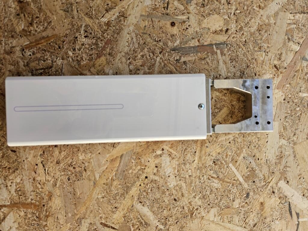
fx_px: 205
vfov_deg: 58.9
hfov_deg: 73.9
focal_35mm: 23
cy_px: 116
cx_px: 154
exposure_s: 1/214
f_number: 1.8
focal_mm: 5.4
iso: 25
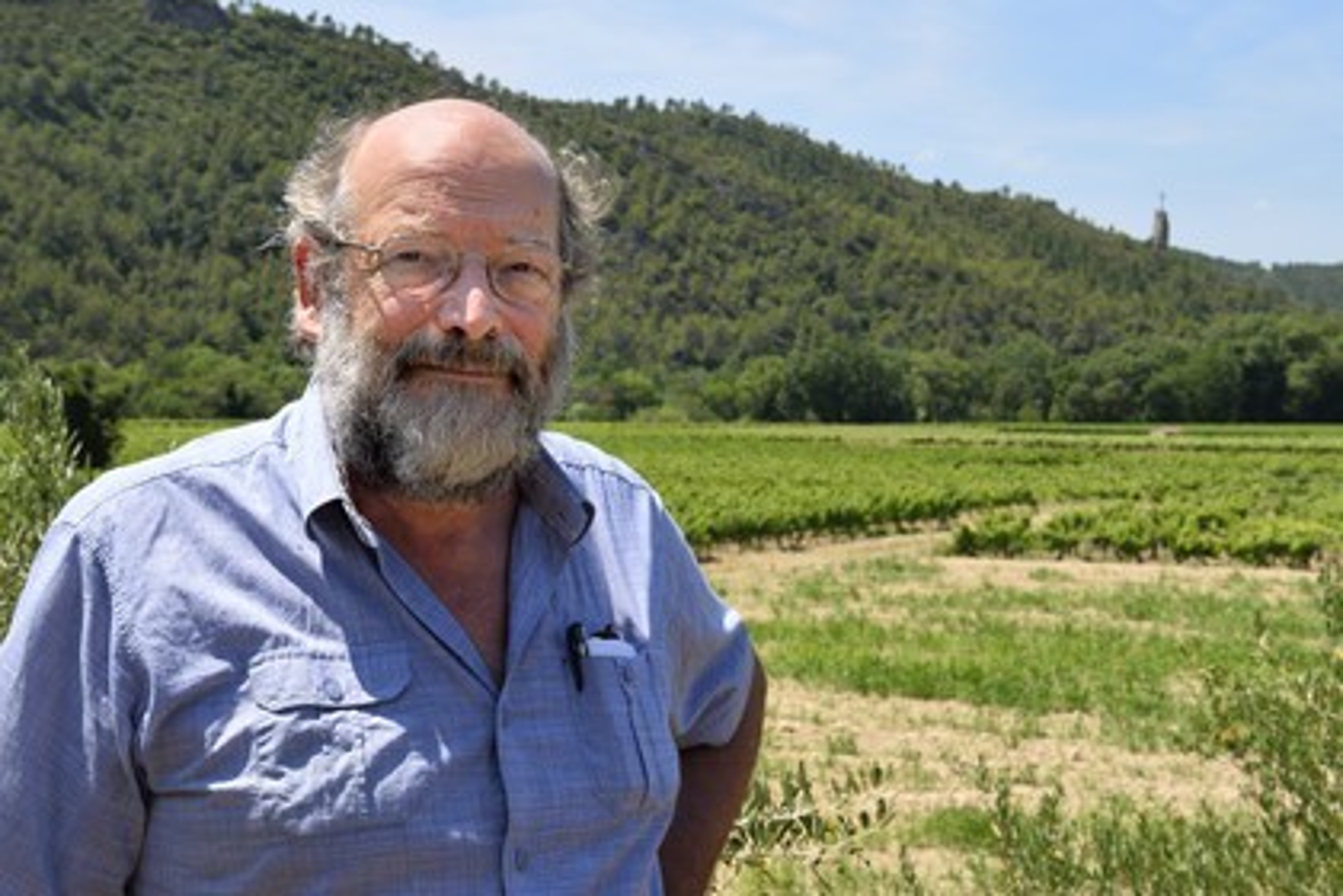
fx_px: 1679
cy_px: 448
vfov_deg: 29.9
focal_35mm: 45
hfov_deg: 43.6
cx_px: 672
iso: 200
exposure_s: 1/160
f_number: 14
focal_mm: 45
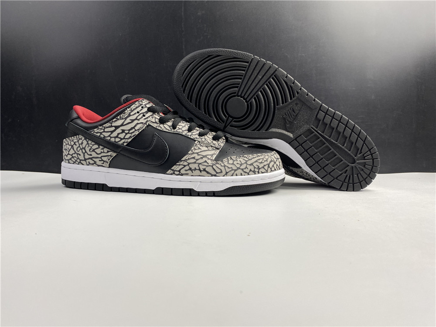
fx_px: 327
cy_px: 164
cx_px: 218
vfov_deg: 53.1
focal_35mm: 26
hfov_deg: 67.3
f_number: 1.8
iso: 50
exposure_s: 1/100
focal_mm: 4.25
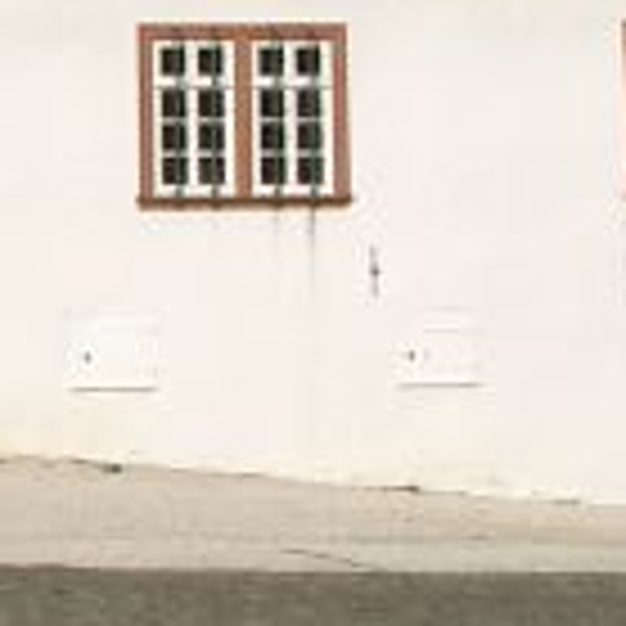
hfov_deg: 9.5
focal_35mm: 178
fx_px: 3642
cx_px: -369
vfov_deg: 9.6
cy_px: -180
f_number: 5.6
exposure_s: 1/657
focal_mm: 7.39
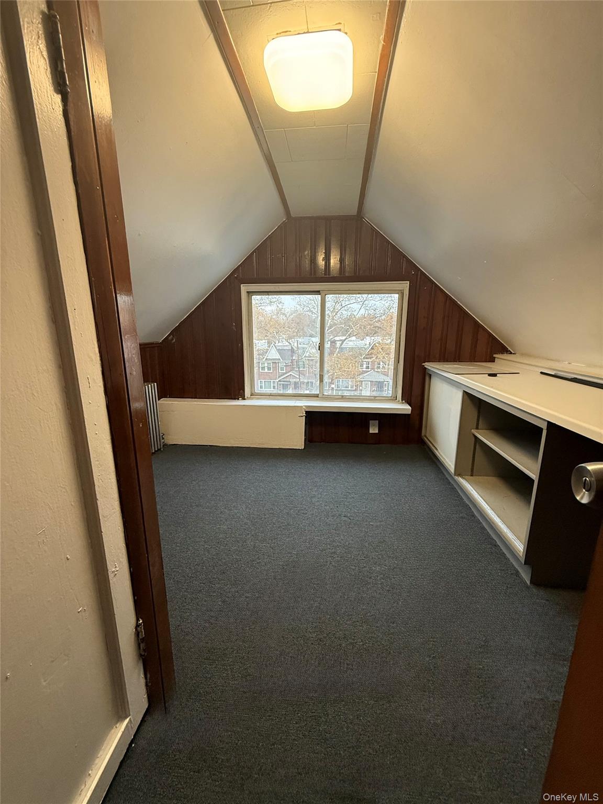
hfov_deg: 85.7
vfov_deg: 102.1
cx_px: 302
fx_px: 325
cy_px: 402
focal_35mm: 14
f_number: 2.2
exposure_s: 1/60
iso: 320
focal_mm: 2.22
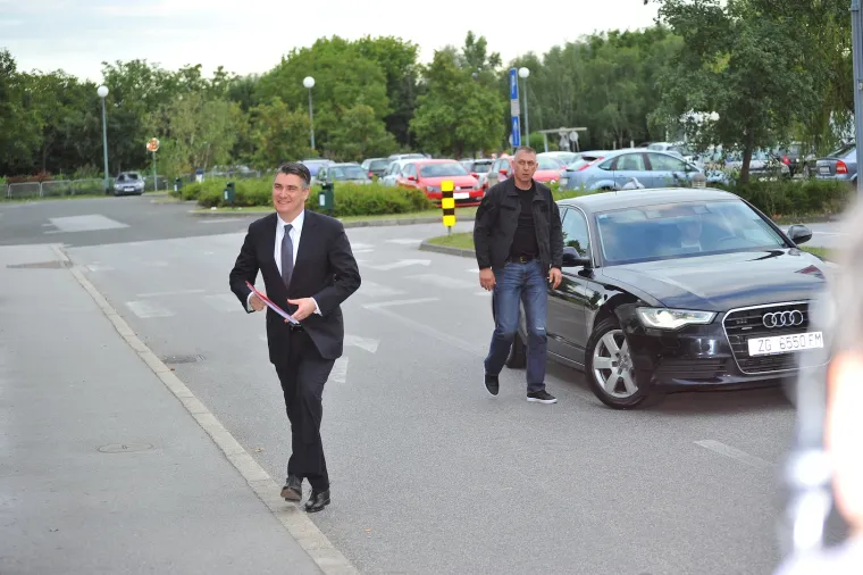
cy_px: 288
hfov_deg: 26.0
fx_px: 1869
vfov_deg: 17.5
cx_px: 432
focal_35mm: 78
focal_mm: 78
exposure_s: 1/320
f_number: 5.6
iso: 800
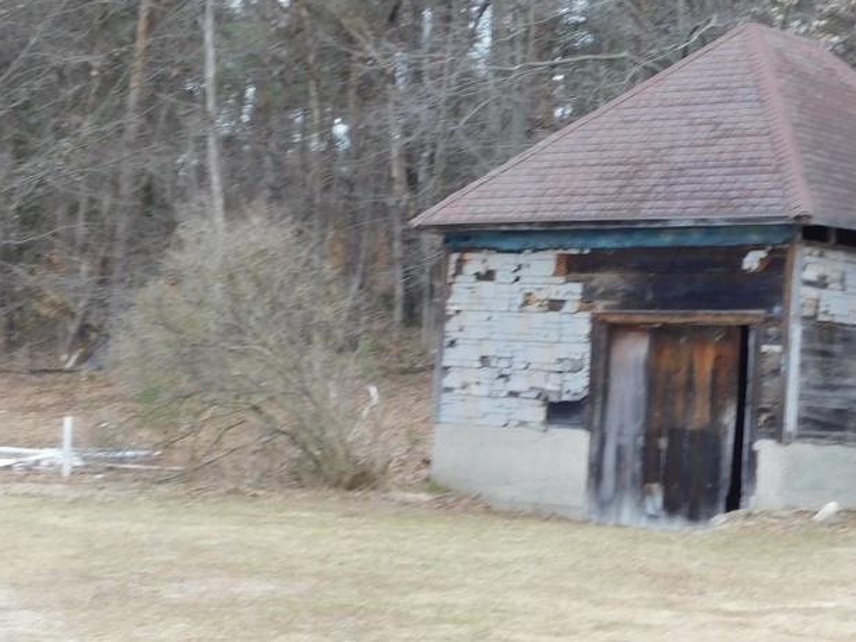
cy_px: 236
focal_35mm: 94
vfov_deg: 15.7
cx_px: 624
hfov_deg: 20.7
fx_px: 2325
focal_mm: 7.1
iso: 125
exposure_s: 1/200
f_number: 3.6
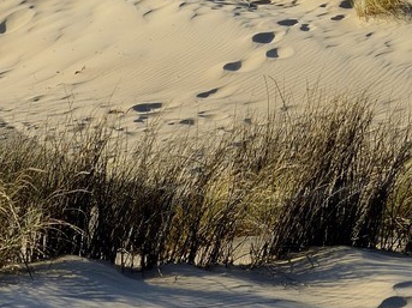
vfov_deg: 9.0
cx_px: 257
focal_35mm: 157
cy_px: -240
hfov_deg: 12.6
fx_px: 1868
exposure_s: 1/320
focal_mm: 35
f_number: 11
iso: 200
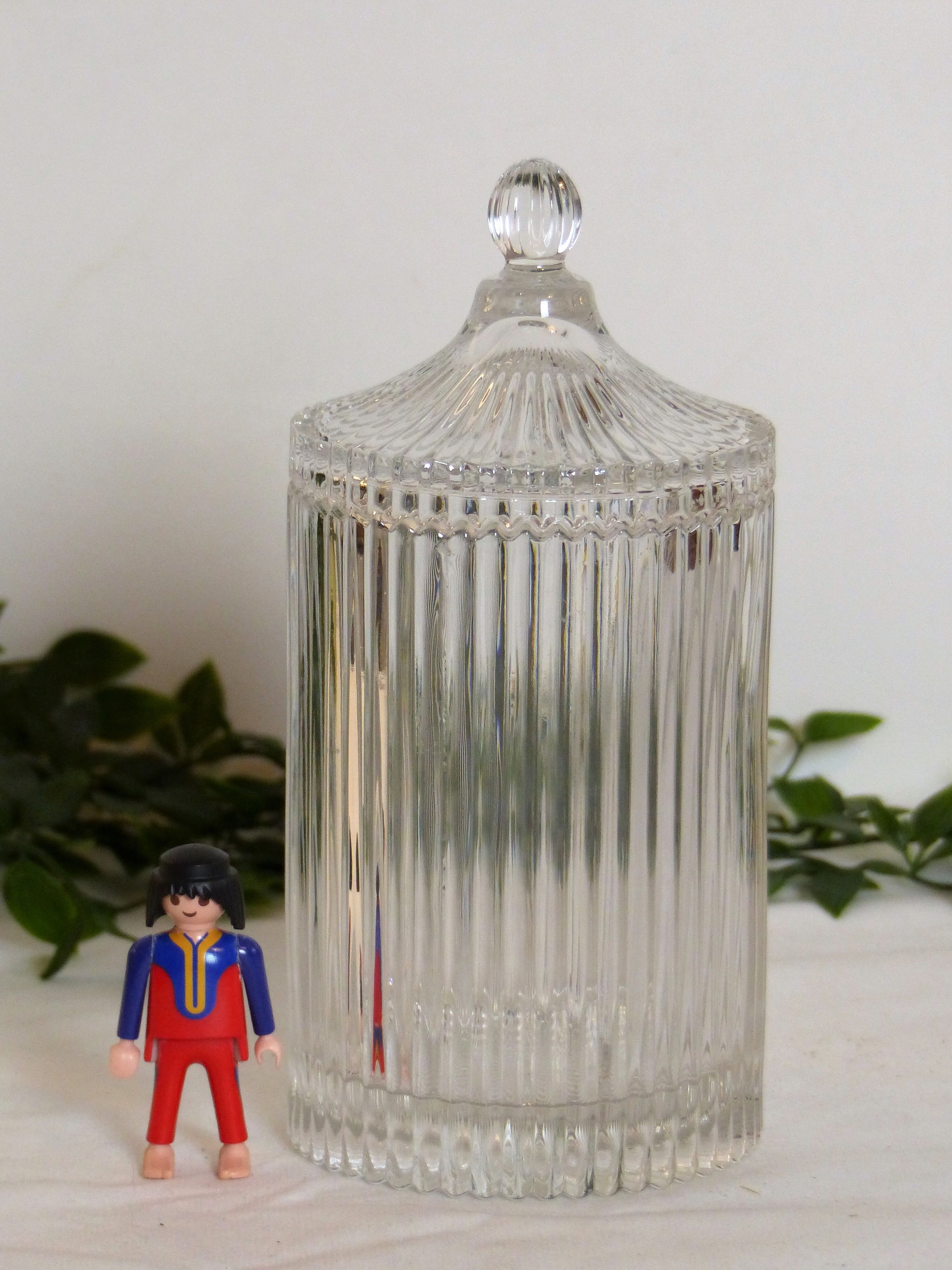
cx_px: 476
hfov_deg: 9.0
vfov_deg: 12.0
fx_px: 6050
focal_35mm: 165
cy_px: 635
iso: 320
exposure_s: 1/80
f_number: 2.8
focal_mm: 27
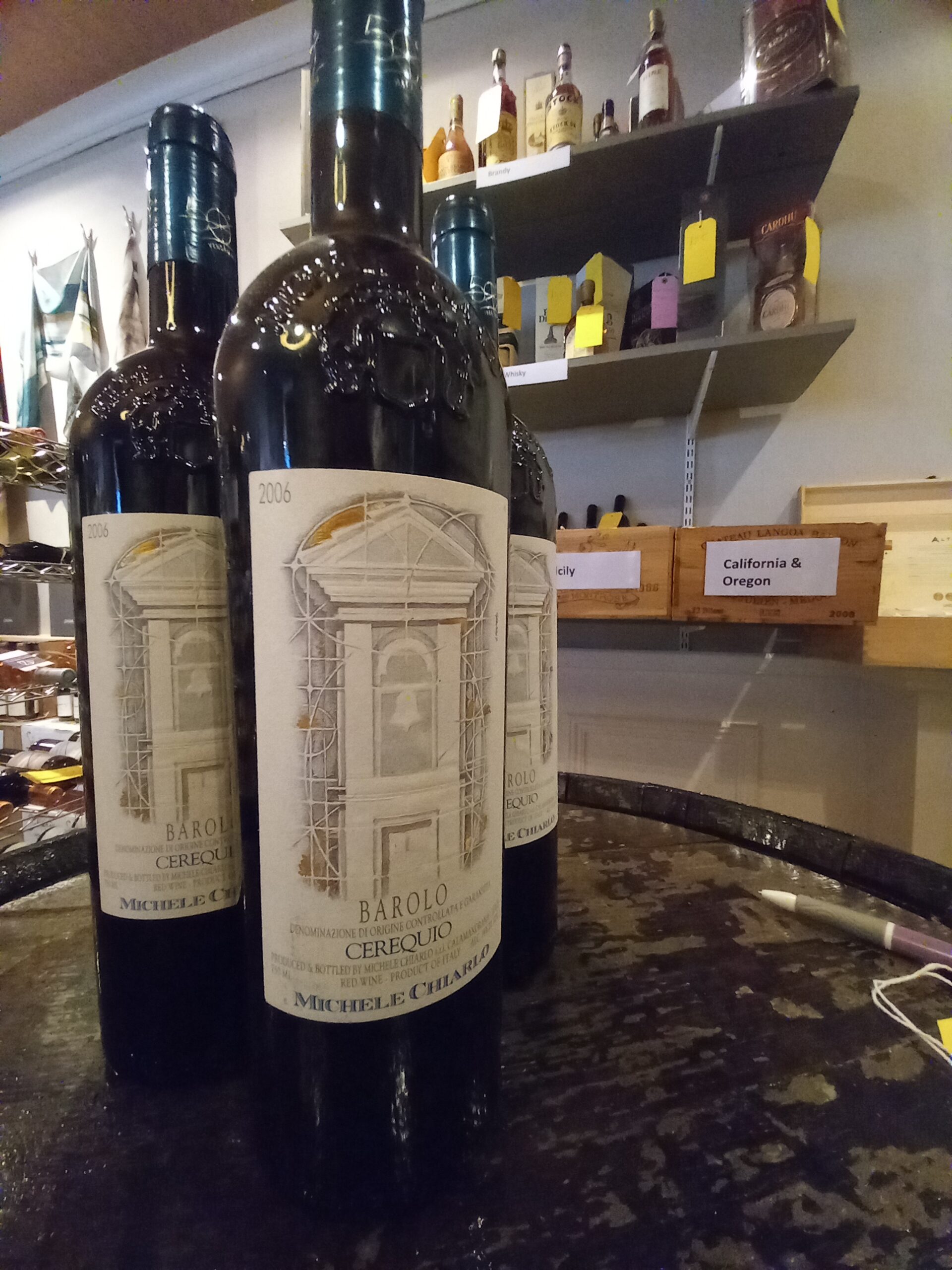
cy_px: 635
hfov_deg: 89.9
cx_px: 476
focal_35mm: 13
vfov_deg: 106.2
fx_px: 477
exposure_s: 1/15
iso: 800
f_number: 2.2
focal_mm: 1.13
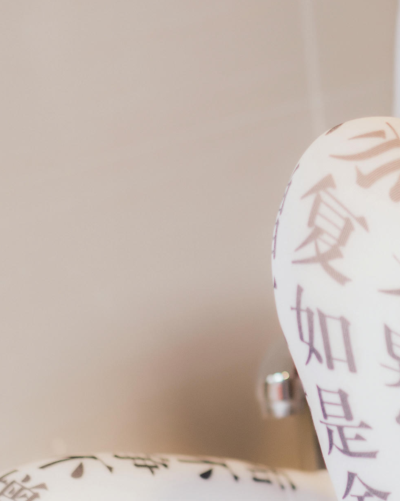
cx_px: 532
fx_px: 2487
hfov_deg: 9.0
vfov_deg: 11.5
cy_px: 181
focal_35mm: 168
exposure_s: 1/125
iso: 500
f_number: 2
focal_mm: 55
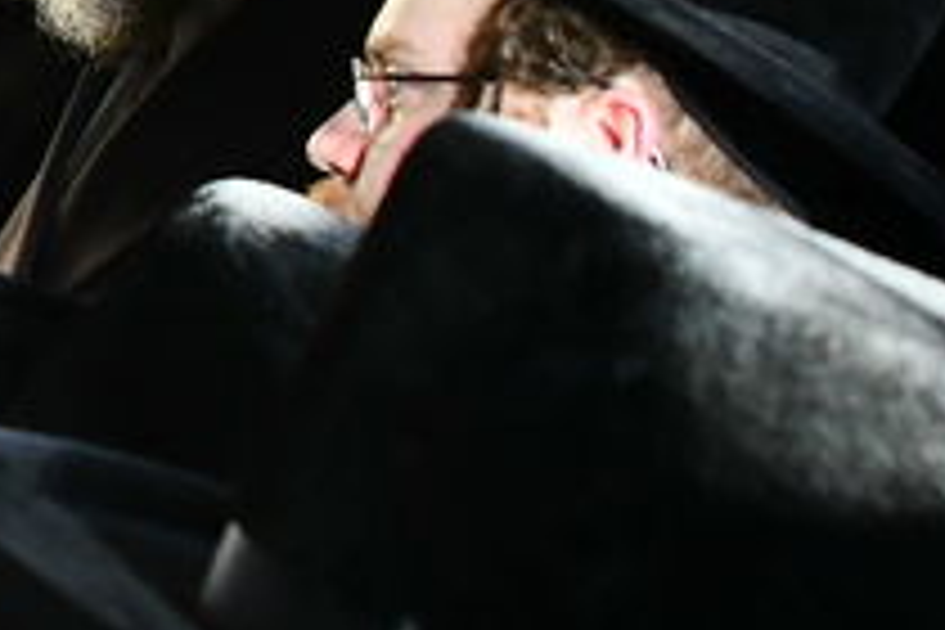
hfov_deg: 9.4
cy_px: -565
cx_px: -1530
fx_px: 4908
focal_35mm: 187
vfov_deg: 7.1
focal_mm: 28
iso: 2500
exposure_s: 1/100
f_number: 5.6
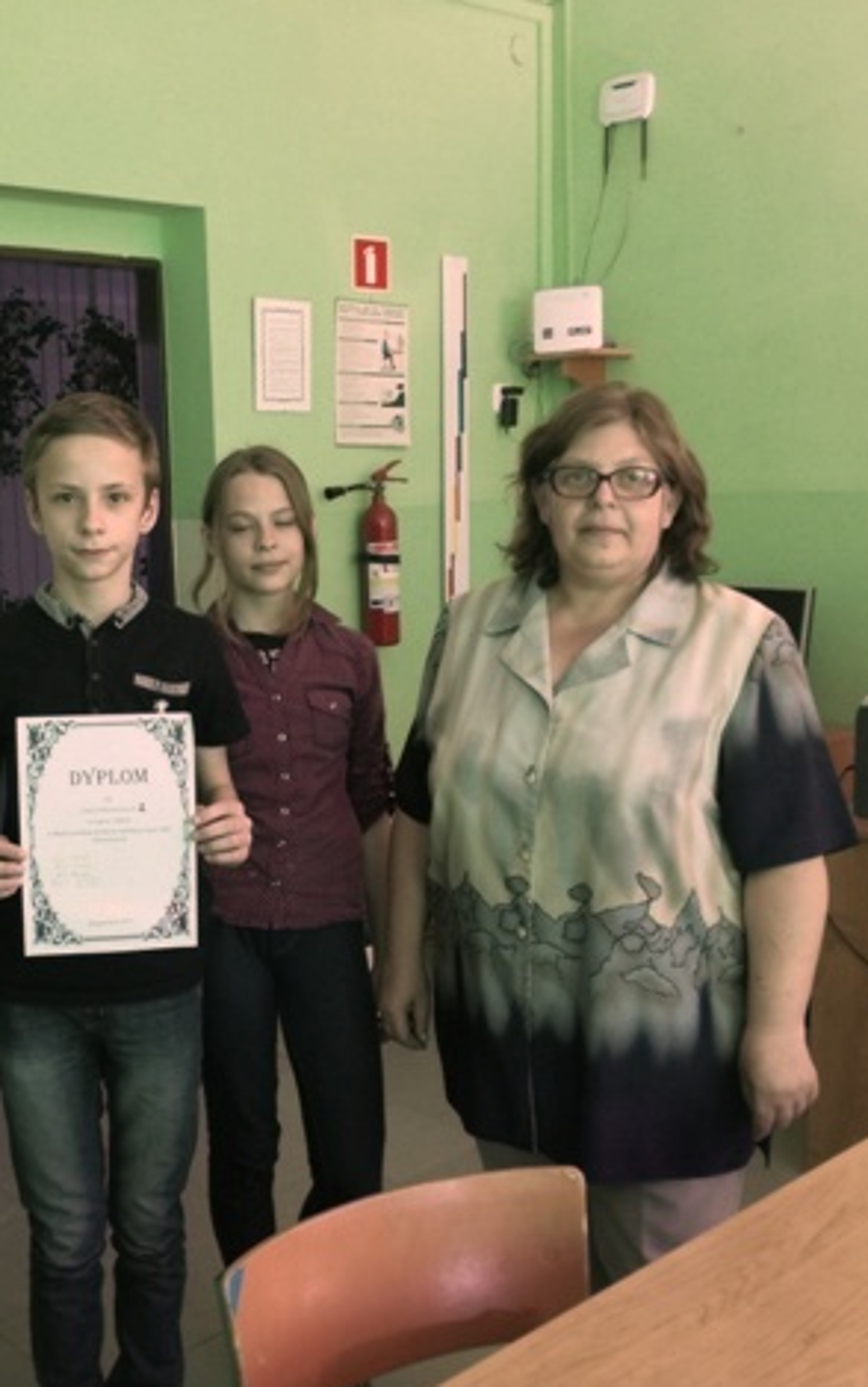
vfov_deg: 50.4
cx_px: 251
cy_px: 694
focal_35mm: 39
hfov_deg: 32.4
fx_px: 1475
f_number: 2
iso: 80
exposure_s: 1/30
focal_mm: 3.79
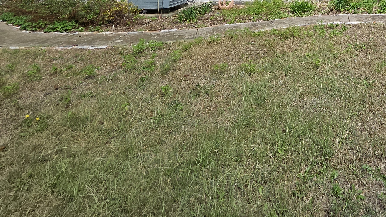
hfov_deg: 53.9
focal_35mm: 32
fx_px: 328
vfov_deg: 26.8
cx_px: 342
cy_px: -105
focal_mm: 1.74
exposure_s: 1/2131
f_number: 2.2
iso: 32
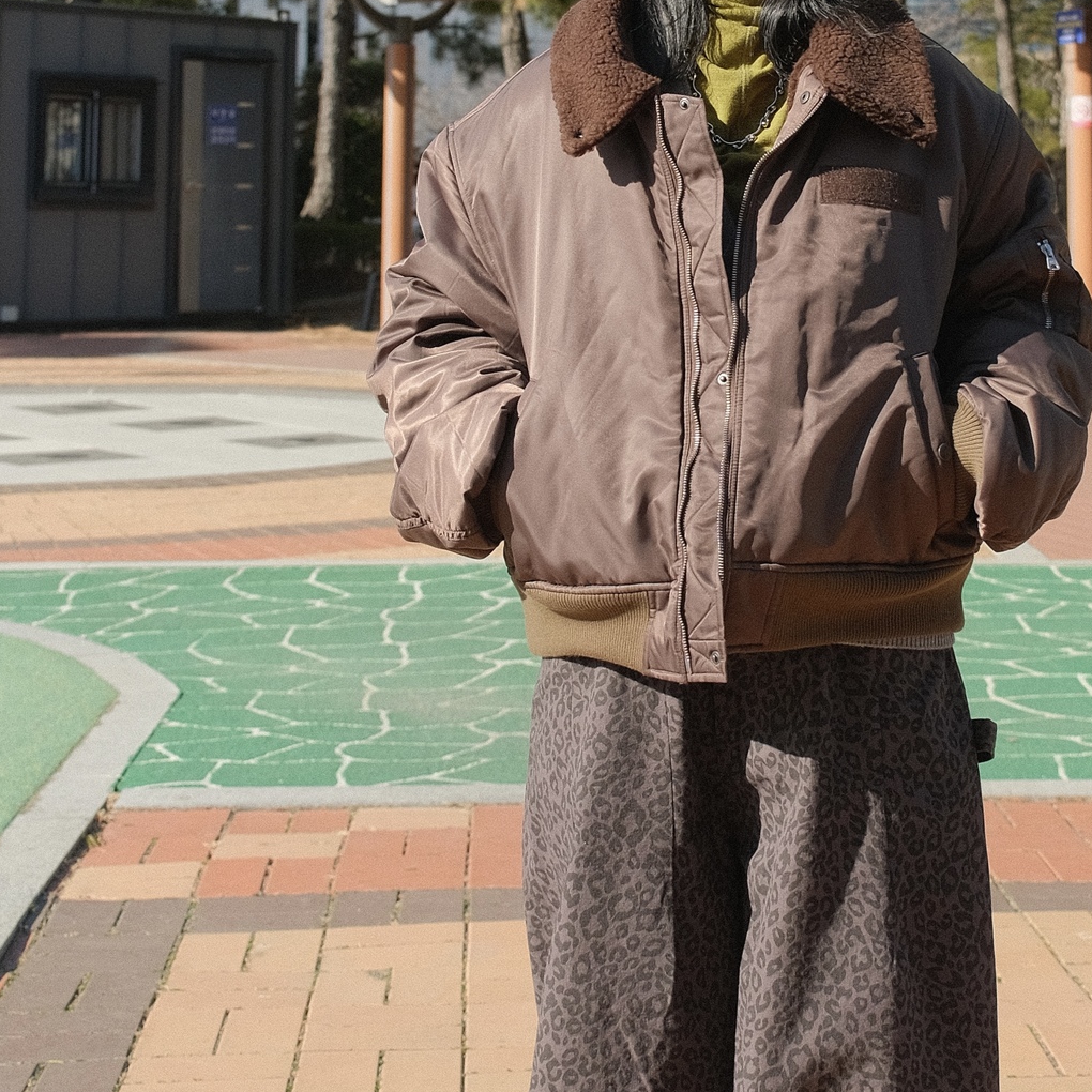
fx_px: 2284
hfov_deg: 26.7
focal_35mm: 64
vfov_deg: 26.8
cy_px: 386
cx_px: 728
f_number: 2.8
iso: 400
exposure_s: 1/3200
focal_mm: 21
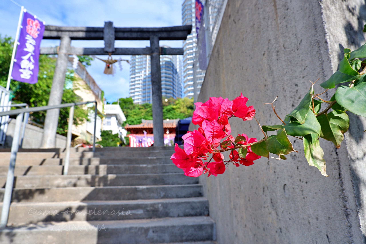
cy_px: 122
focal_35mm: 23
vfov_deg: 55.1
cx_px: 183
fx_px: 234
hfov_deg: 76.1
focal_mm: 15
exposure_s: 1/400
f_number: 6.4
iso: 200
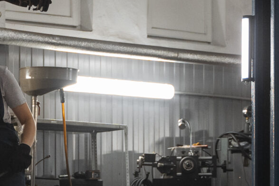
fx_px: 1116
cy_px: 98
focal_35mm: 144
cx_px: -68
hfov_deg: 13.8
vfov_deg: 9.5
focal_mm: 33
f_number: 2.8
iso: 1600
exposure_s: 1/250
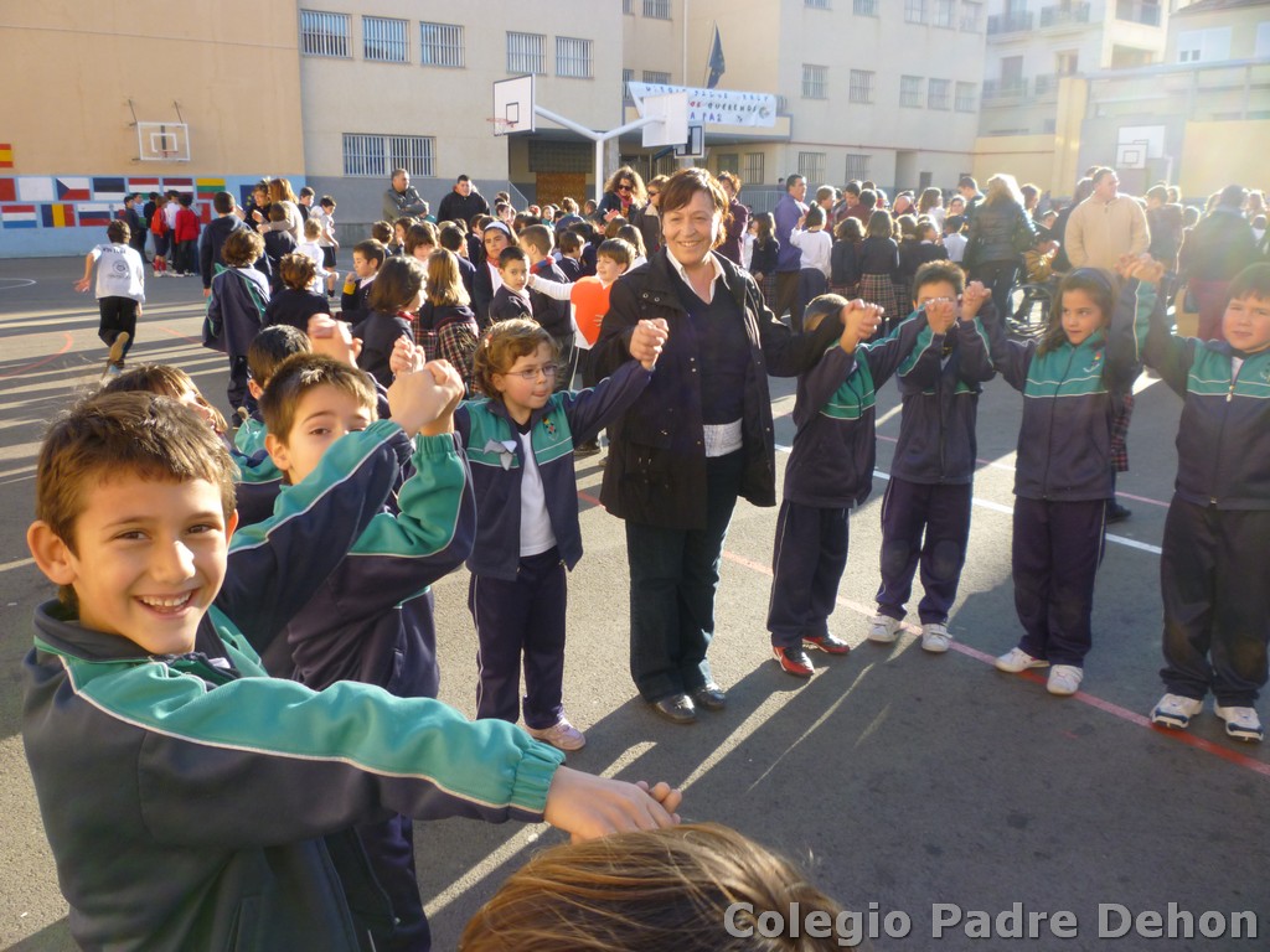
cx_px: 635
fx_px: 1064
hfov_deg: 61.7
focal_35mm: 29
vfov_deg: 48.2
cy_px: 476
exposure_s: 1/250
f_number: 3.3
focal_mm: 5.2
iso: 125
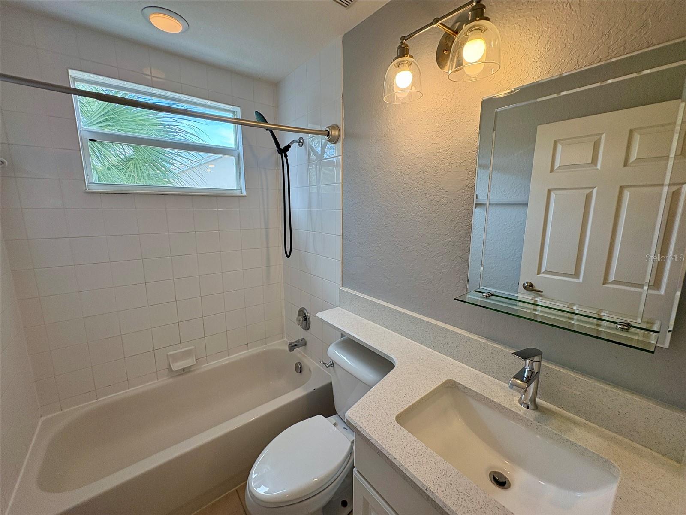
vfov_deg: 85.7
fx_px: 277
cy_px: 258
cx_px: 343
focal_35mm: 14
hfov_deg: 102.1
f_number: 2.2
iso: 100
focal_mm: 2.22
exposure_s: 1/130
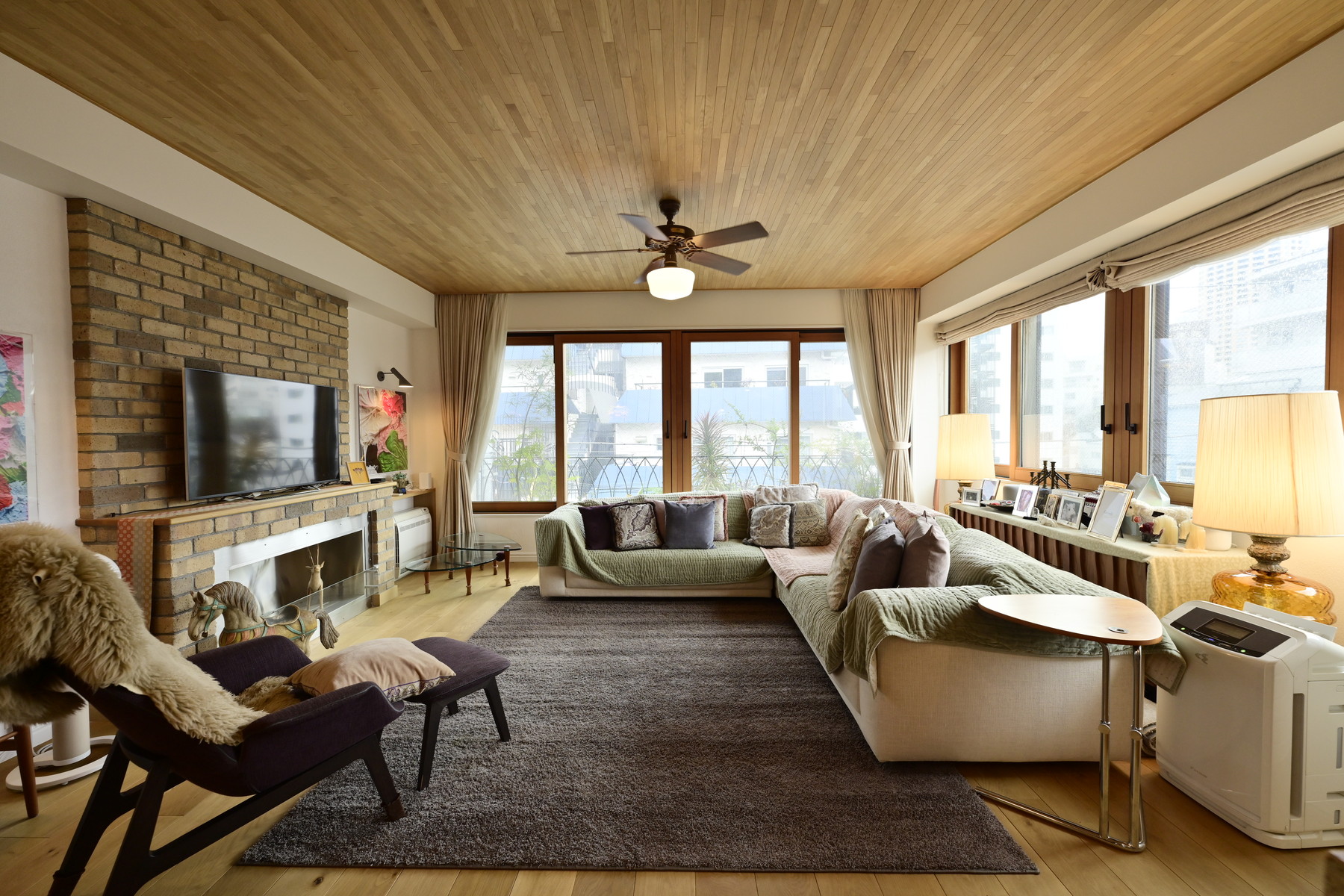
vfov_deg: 81.2
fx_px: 523
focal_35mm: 14
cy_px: 448
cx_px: 672
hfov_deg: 104.3
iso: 320
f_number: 5
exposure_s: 1/50
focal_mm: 14
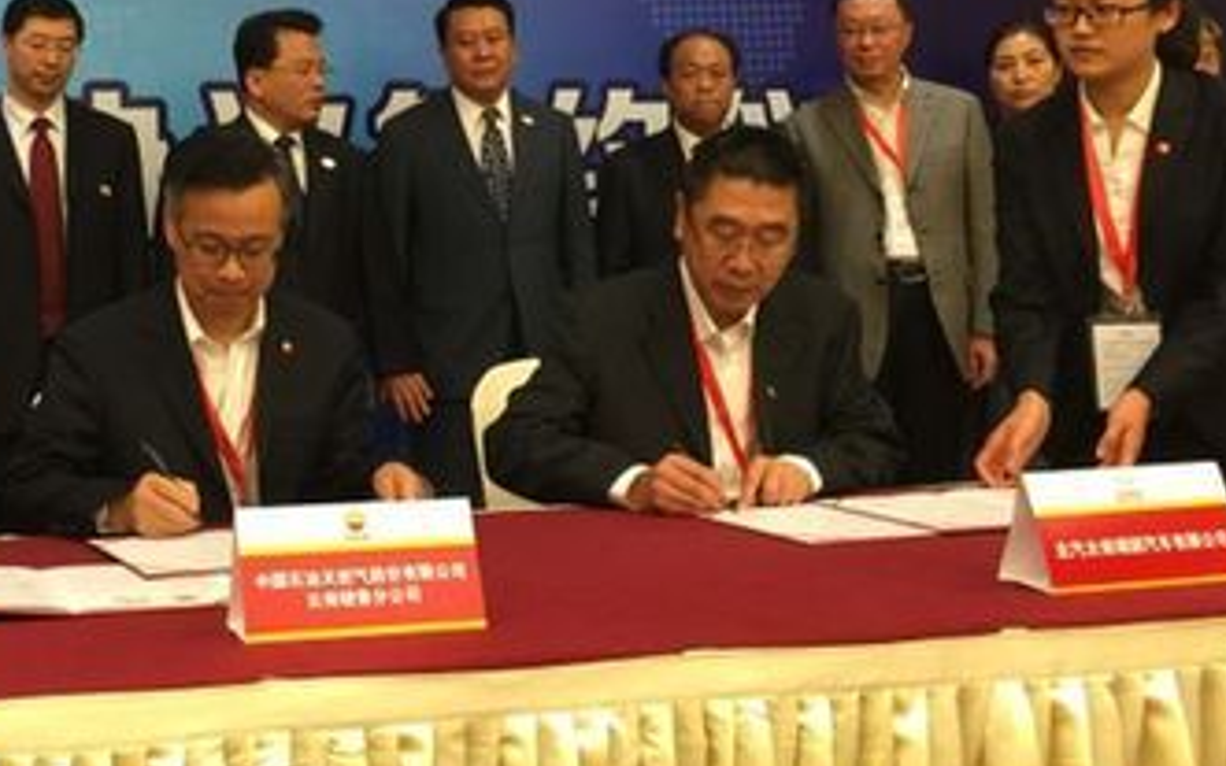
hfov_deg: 36.3
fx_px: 1805
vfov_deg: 23.8
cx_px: 256
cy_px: 204
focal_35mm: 54
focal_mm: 4.15
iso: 50
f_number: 2.2
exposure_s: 1/33
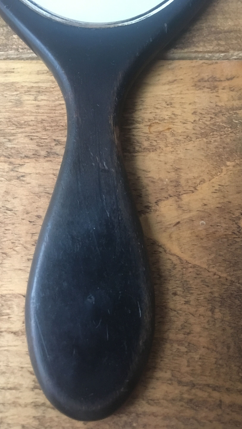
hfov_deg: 36.7
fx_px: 365
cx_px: 111
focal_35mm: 32
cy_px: 212
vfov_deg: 61.0
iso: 250
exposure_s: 1/17
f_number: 2.2
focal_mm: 4.15
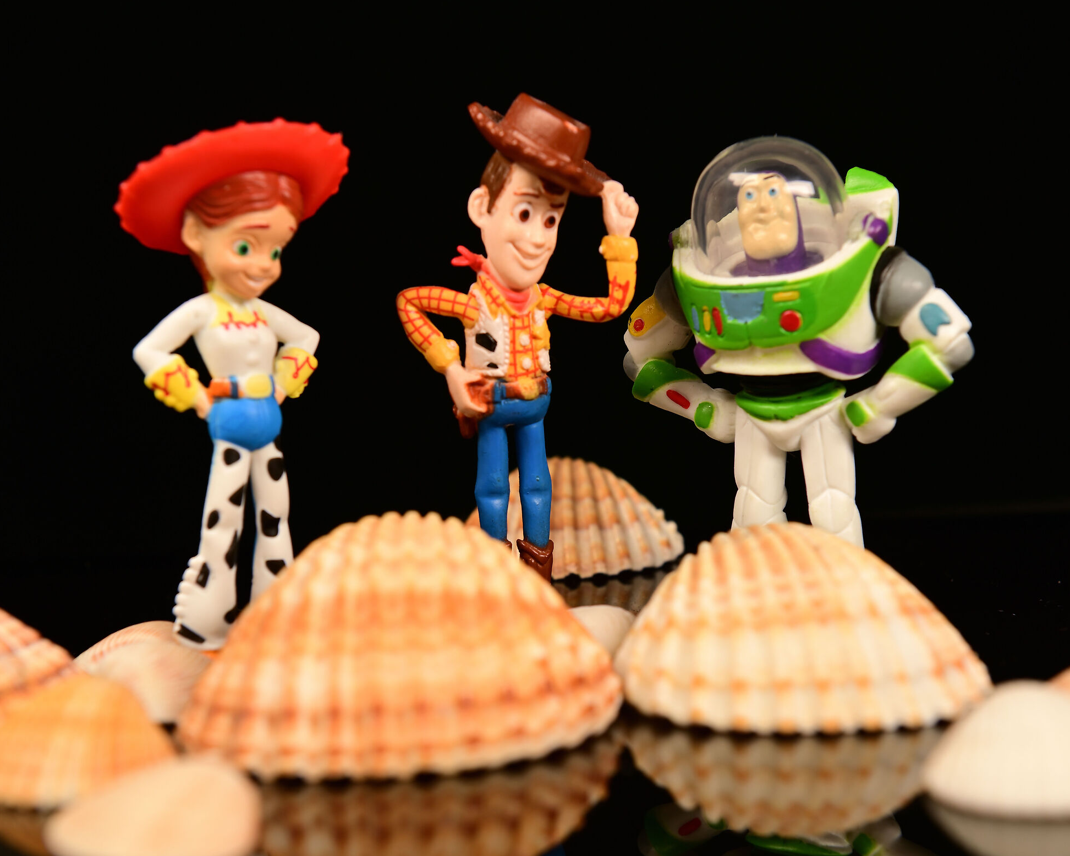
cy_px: 428
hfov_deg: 23.6
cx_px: 544
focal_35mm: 81
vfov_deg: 18.9
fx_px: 2565
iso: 100
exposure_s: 1/10
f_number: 9
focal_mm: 70
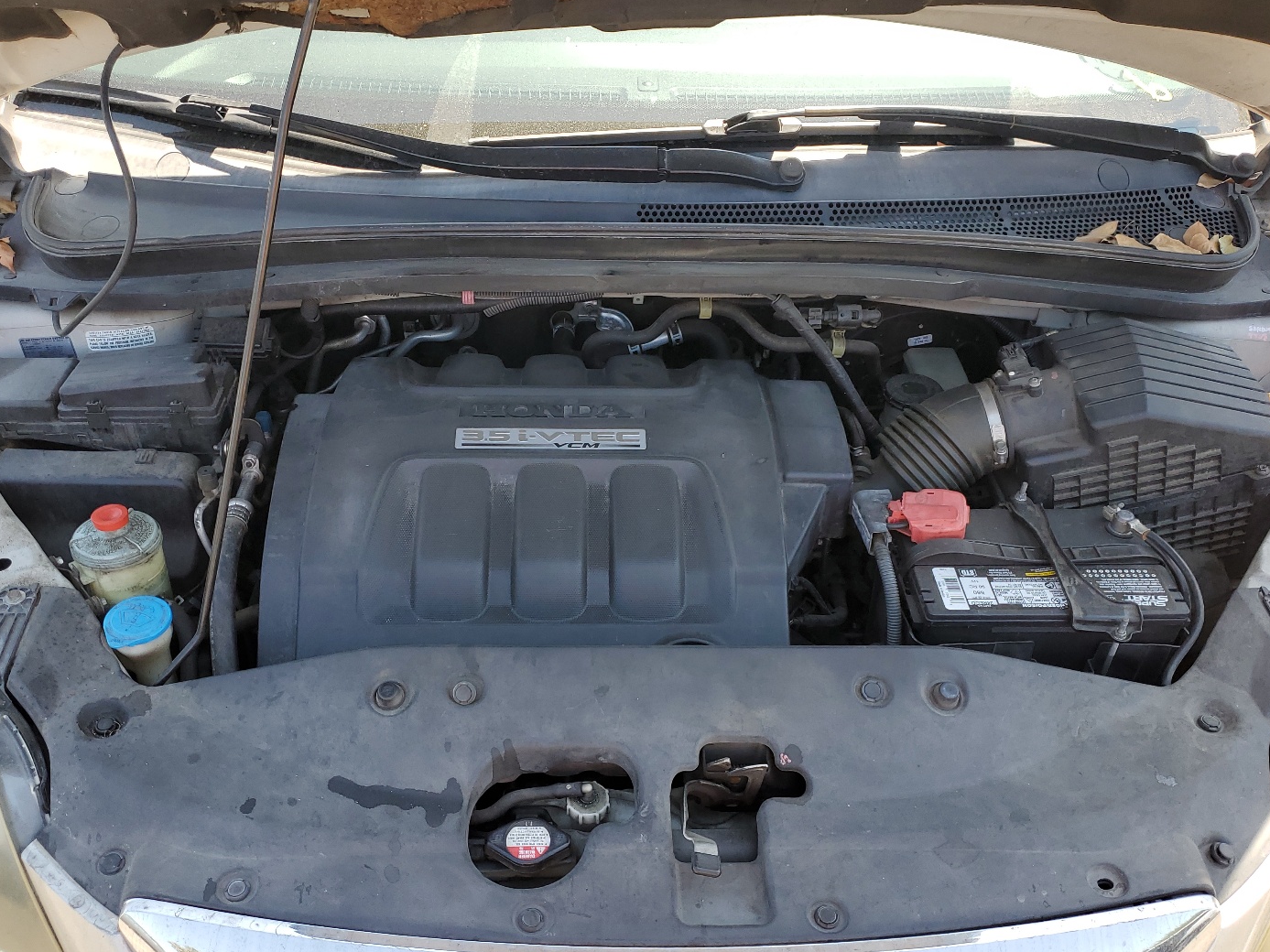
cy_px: 544
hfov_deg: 60.0
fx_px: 1101
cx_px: 637
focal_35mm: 30
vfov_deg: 46.7
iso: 50
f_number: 1.5
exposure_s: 1/435
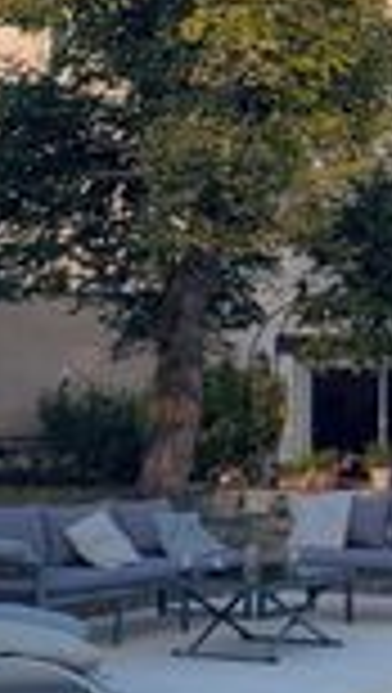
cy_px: 252
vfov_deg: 20.9
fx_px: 1879
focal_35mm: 102
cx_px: 401
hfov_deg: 11.8
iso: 47
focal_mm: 6.81
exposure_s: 1/708
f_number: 1.85
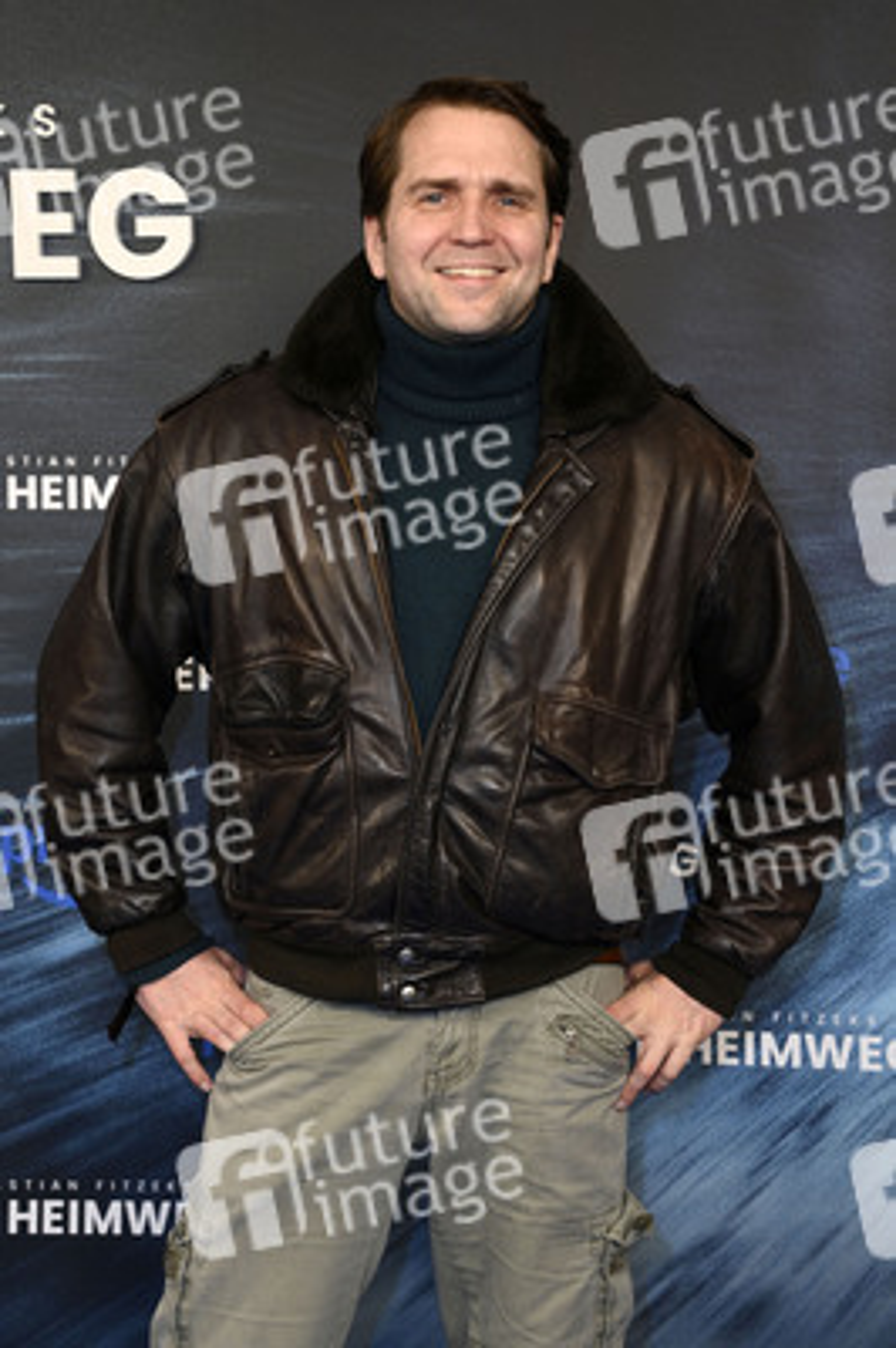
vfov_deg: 31.0
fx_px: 2431
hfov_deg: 20.9
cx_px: 448
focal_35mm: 65
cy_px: 674
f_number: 5.6
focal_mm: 65
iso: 1600
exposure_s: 1/250
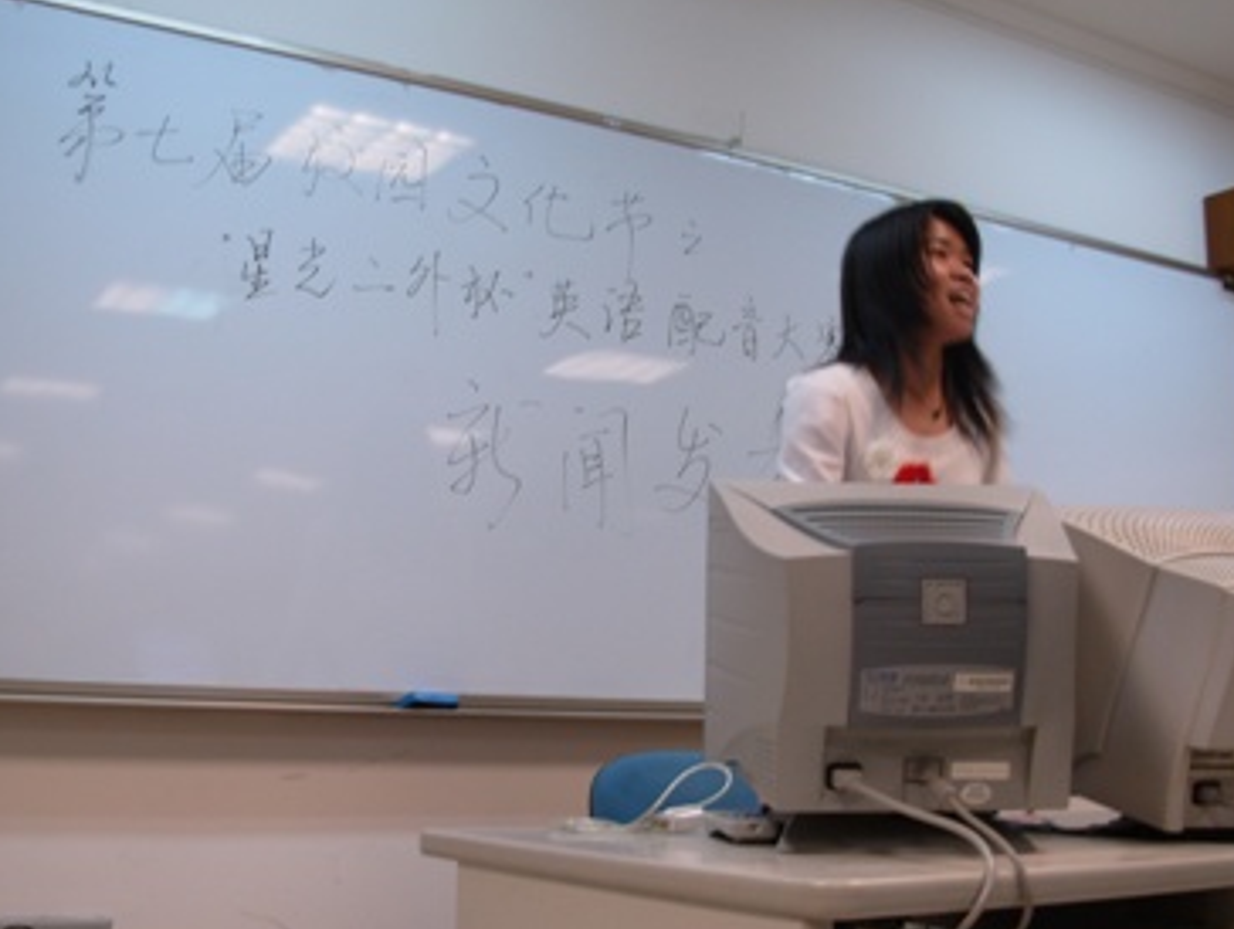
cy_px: 500
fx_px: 1571
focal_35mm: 44
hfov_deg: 42.9
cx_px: 631
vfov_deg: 32.9
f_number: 2.9
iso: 50
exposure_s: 1/16.5
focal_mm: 6.3
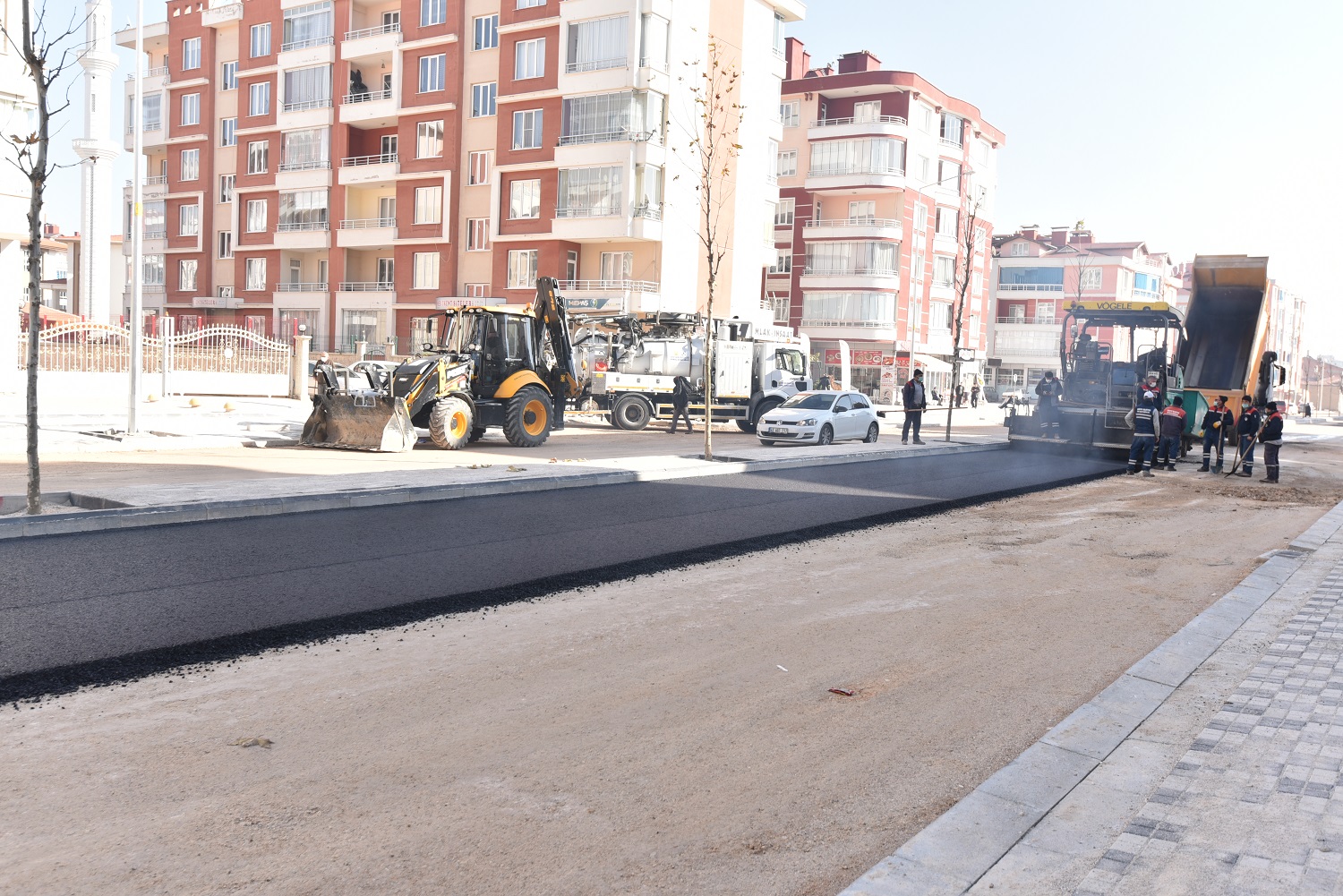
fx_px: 1082
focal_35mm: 29
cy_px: 448
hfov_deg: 63.6
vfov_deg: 45.0
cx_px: 672
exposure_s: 1/160
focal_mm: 29
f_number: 5.6
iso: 160
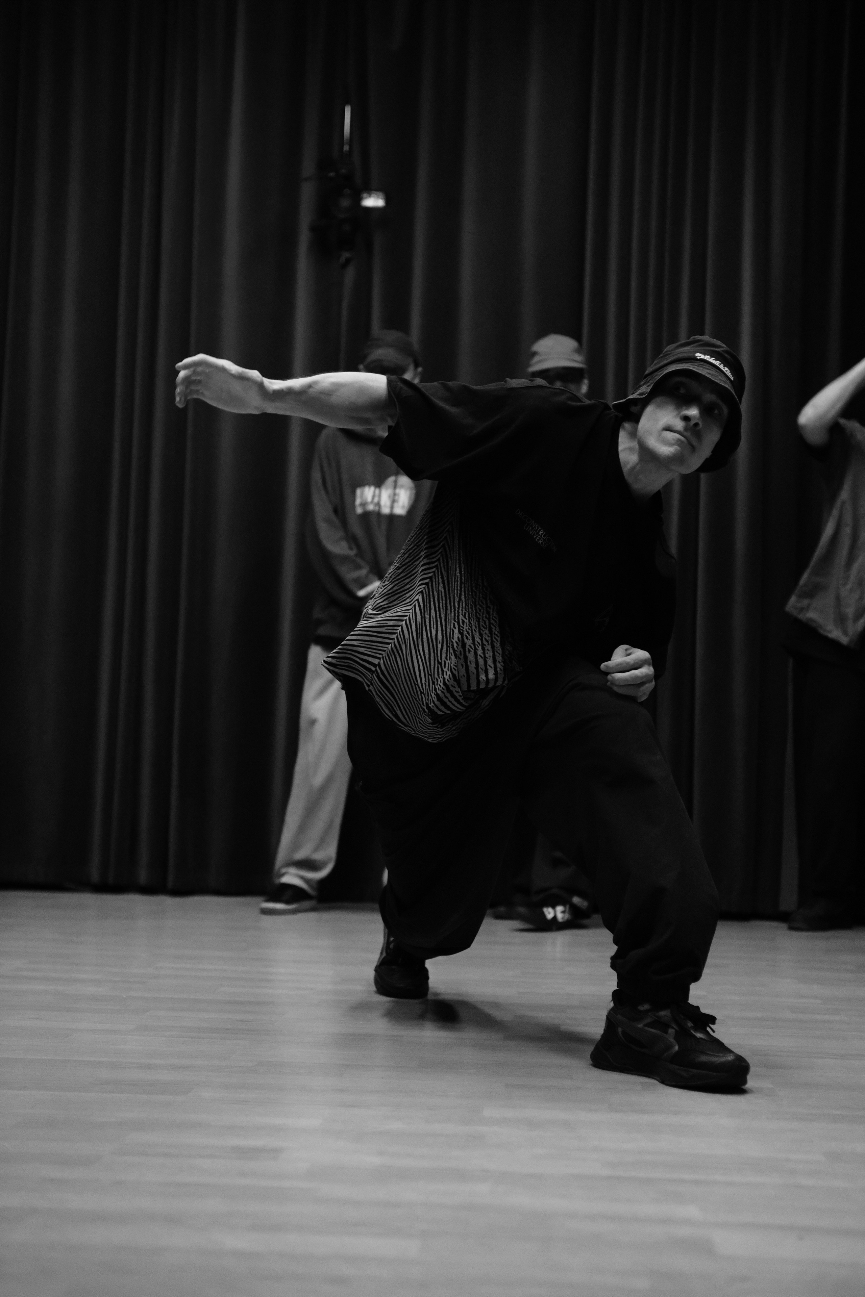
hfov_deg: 27.0
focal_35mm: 50
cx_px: 432
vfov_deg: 39.6
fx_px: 1802
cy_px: 648
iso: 4000
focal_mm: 33
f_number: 1.8
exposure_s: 1/2000
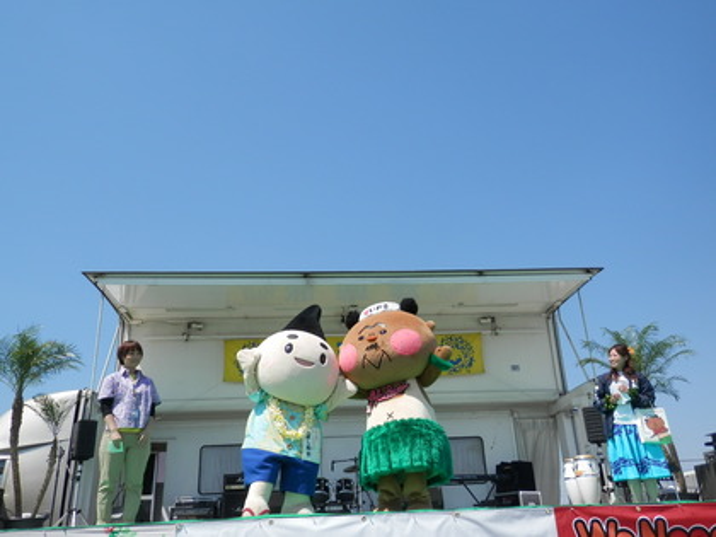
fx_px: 621
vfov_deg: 46.8
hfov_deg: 60.0
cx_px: 358
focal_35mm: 30
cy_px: 268
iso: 80
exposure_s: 1/160
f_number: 9.4
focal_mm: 5.5
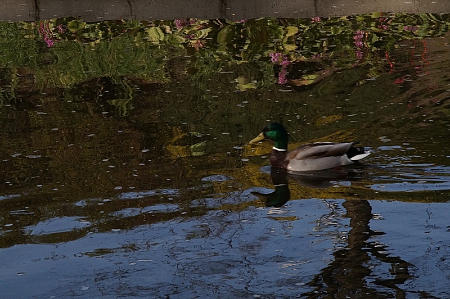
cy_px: 150
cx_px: 225
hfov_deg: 11.4
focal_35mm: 180
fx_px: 2248
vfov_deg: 7.6
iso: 800
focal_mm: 120
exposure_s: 1/60
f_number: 36
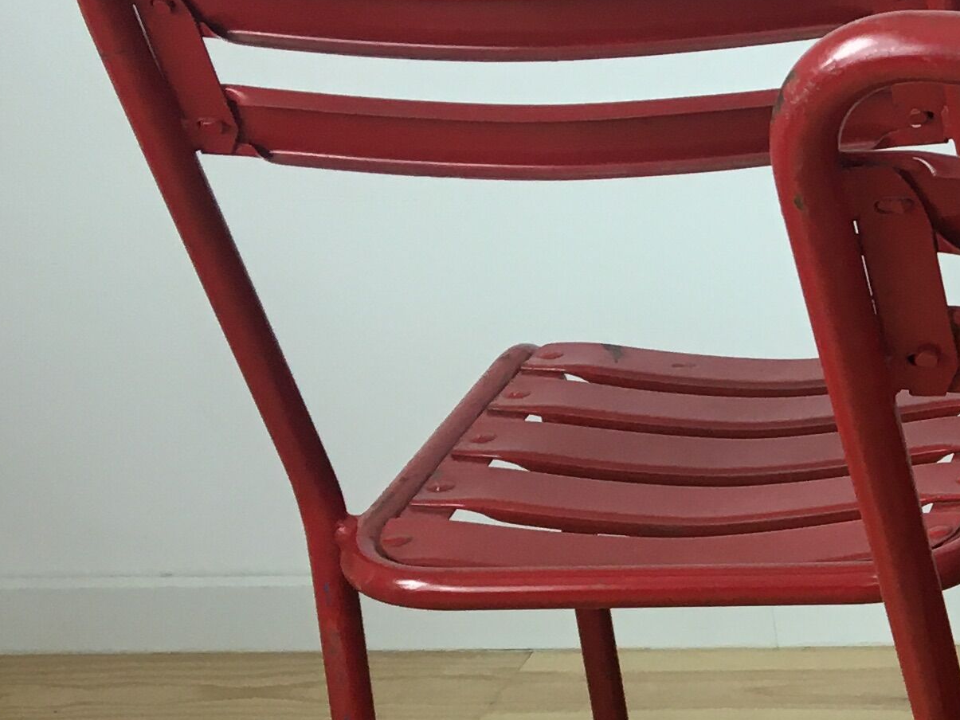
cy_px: 691
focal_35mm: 97
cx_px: 1504
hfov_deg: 17.8
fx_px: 2690
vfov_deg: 15.0
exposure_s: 1/33
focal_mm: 4.15
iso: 25
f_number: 2.2
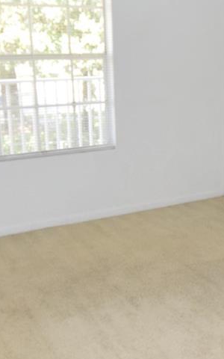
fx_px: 498
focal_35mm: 51
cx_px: 232
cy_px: 171
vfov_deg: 39.6
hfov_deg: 24.0
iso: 800
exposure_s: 1/100
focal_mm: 10
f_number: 5
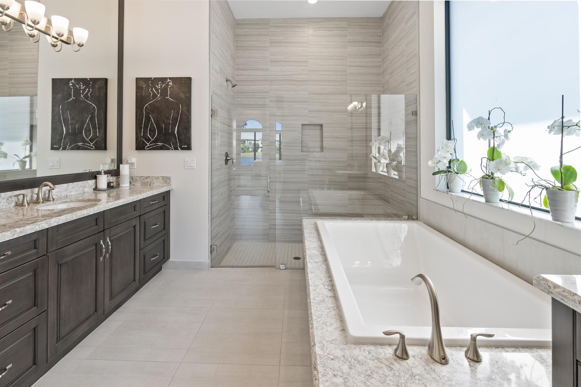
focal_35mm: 16
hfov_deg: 95.0
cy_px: 194
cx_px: 290
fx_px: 266
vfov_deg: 72.0
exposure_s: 1/20
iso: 160
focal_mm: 11
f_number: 2.8
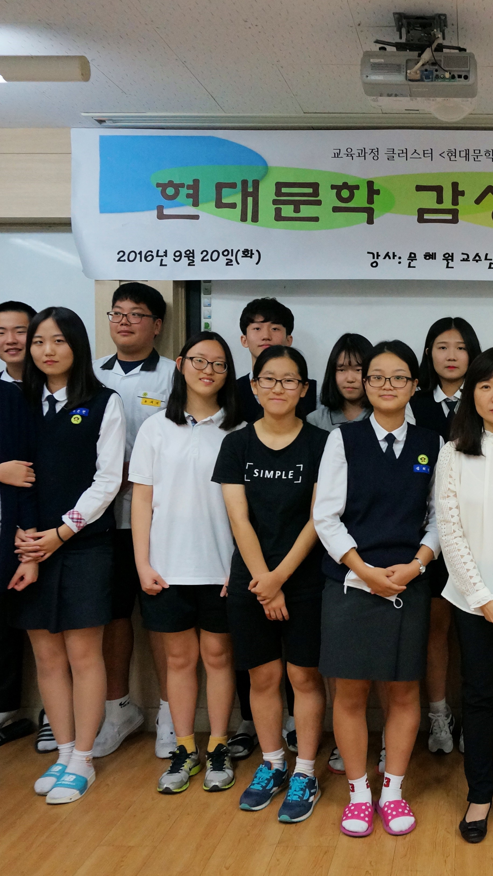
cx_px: 498
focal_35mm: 38
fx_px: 883
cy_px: 439
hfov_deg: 29.1
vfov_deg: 52.8
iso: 1250
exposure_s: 1/160
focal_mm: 16
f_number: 4
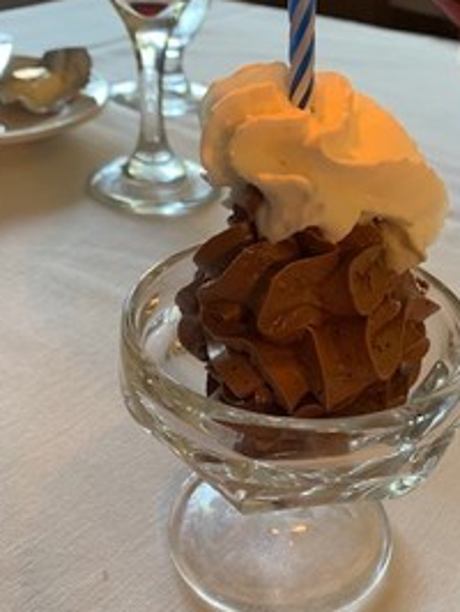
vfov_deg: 42.8
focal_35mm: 44
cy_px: 357
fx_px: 778
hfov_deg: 32.8
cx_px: 281
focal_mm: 4.25
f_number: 1.8
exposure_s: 1/60
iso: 80
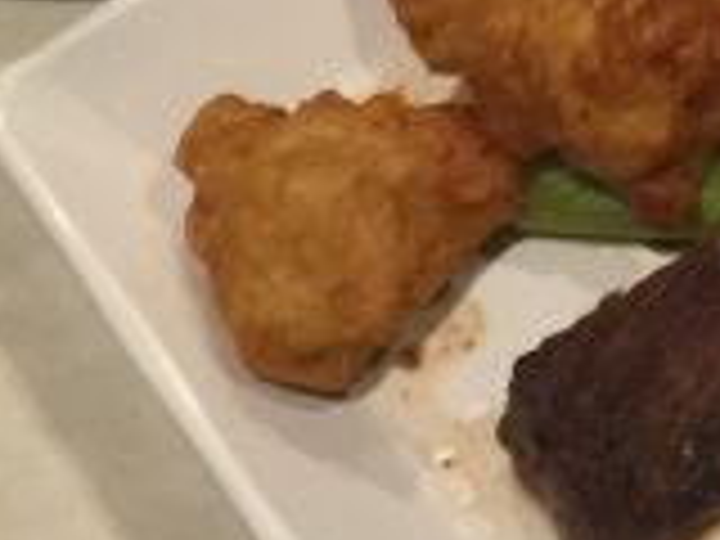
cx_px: 837
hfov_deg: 15.0
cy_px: -560
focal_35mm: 127
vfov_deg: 10.6
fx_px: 2642
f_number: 2.2
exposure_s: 1/15
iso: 32
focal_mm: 4.15
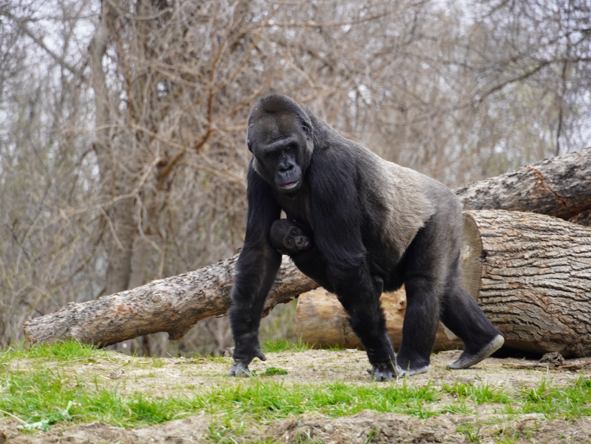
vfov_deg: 6.8
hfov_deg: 9.0
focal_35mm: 220
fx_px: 3749
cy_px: 222
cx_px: 276
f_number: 5.6
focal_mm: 135
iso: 200
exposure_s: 1/250
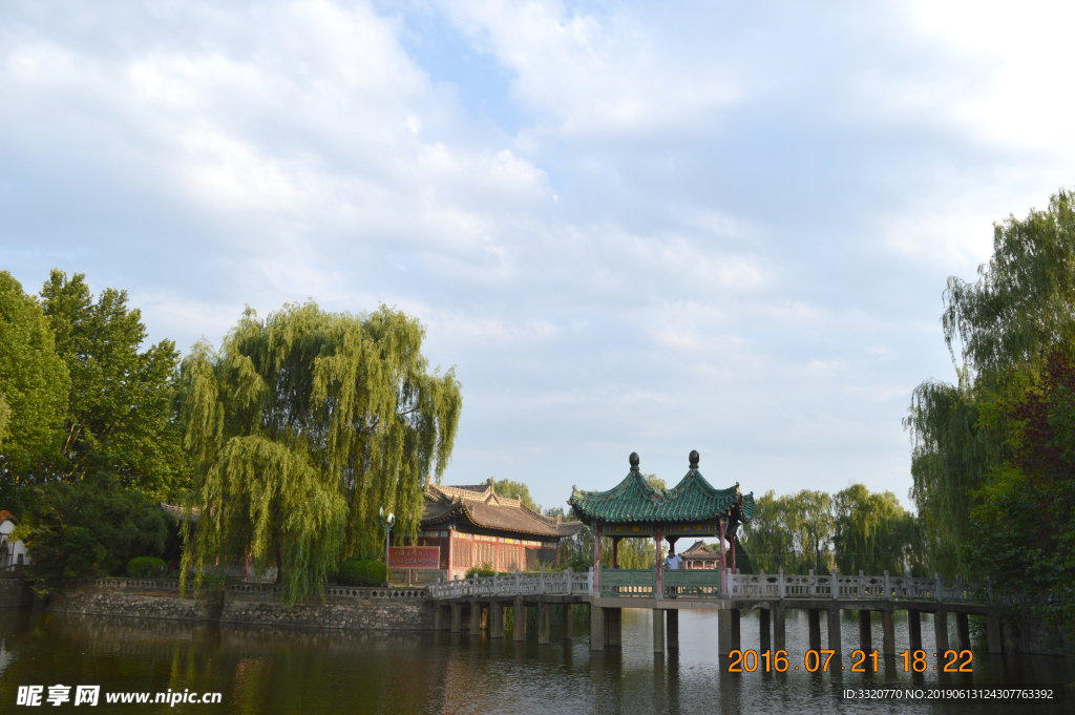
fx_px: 806
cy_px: 358
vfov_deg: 47.9
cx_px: 538
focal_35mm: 27
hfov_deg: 67.4
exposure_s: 1/200
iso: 100
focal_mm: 18
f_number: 7.1
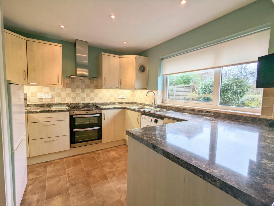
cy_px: 103
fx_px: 127
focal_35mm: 16
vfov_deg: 78.2
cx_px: 137
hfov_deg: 94.4
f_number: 2.2
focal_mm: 2.35
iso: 56
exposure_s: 1/100
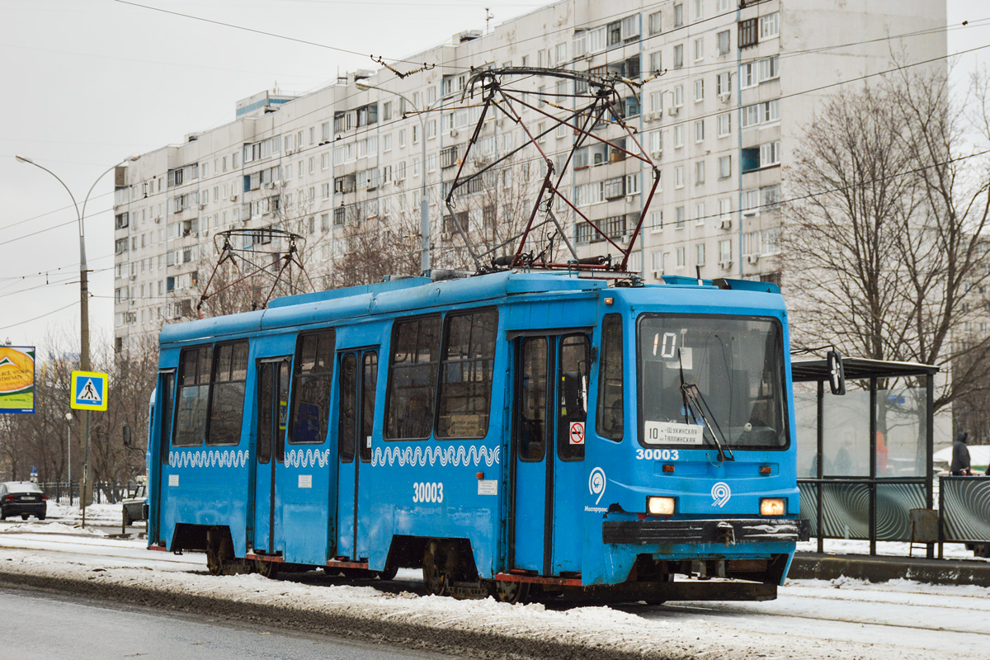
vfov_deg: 16.3
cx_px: 495
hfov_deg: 24.2
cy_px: 330
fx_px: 2310
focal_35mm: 84
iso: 200
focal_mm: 56
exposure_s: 1/400
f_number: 6.3
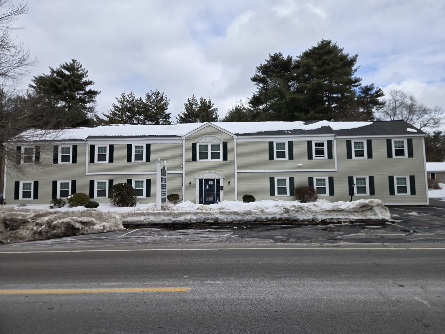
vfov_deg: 58.9
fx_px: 296
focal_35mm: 23
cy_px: 167
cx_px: 222
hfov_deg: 73.9
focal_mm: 5.4
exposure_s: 1/1529
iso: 25
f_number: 1.8
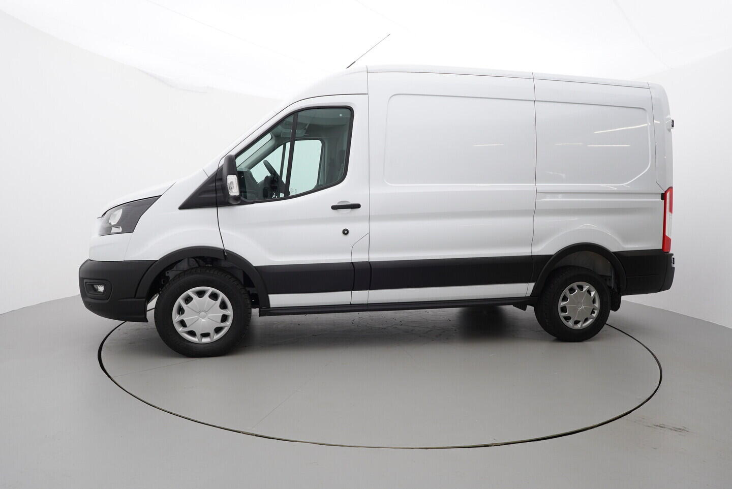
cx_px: 366
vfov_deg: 56.2
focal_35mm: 22
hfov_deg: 77.3
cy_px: 244
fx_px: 458
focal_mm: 15
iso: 200
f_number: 5.6
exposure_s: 1/80
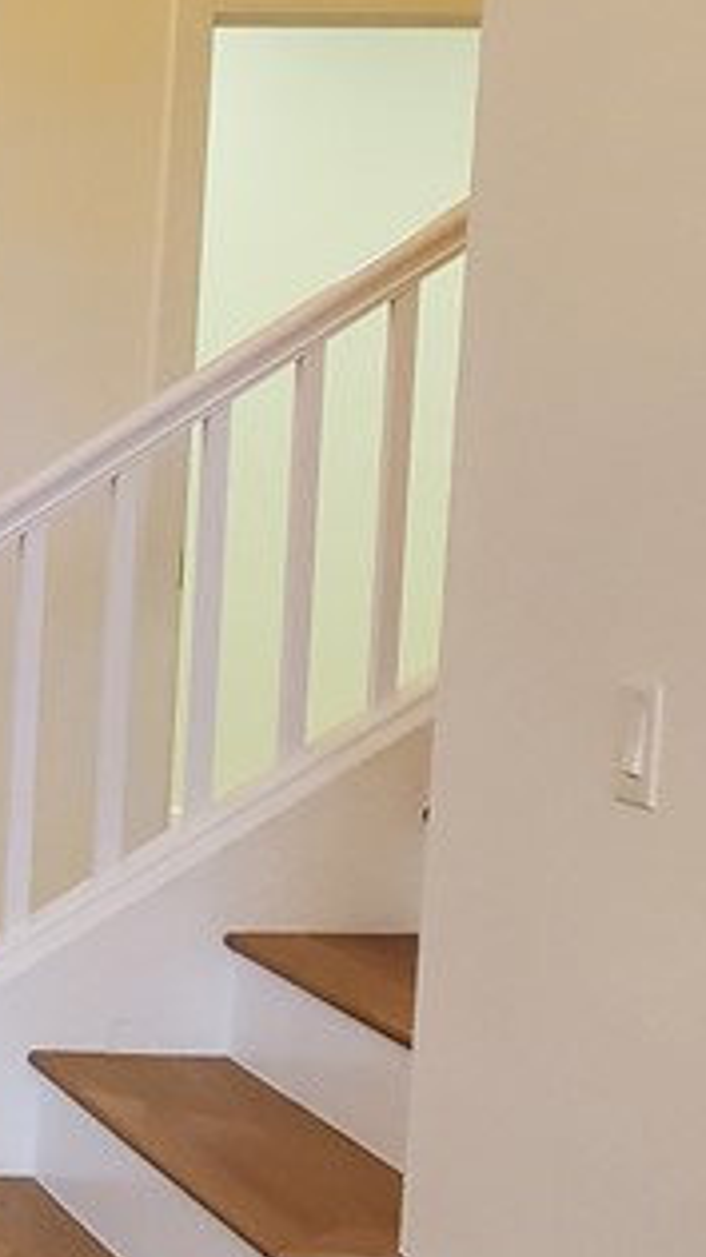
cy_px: 722
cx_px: -1017
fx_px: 3064
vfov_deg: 23.2
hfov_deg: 11.0
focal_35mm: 92
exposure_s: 1/60
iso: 250
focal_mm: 4.3
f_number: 2.4
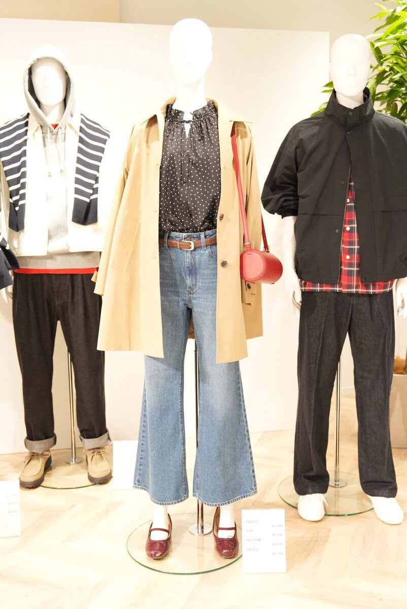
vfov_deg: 49.5
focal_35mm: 39
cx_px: 204
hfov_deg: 34.3
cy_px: 304
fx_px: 660
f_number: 2.8
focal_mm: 39
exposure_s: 1/200
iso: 1000
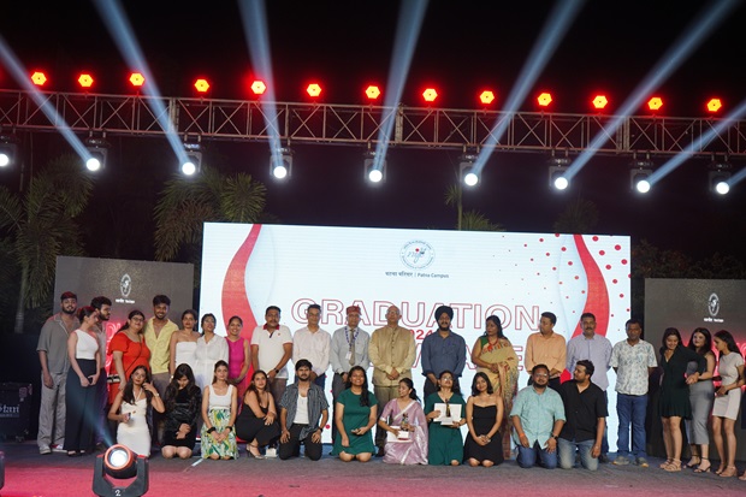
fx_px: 974
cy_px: 248
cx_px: 373
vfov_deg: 28.6
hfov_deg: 41.9
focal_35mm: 47
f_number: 5.6
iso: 500
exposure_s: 1/125
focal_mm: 47
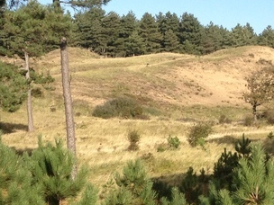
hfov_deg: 16.5
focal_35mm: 118
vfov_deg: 12.5
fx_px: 934
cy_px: 150
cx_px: 226
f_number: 2.4
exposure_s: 1/1493
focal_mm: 4.28
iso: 50
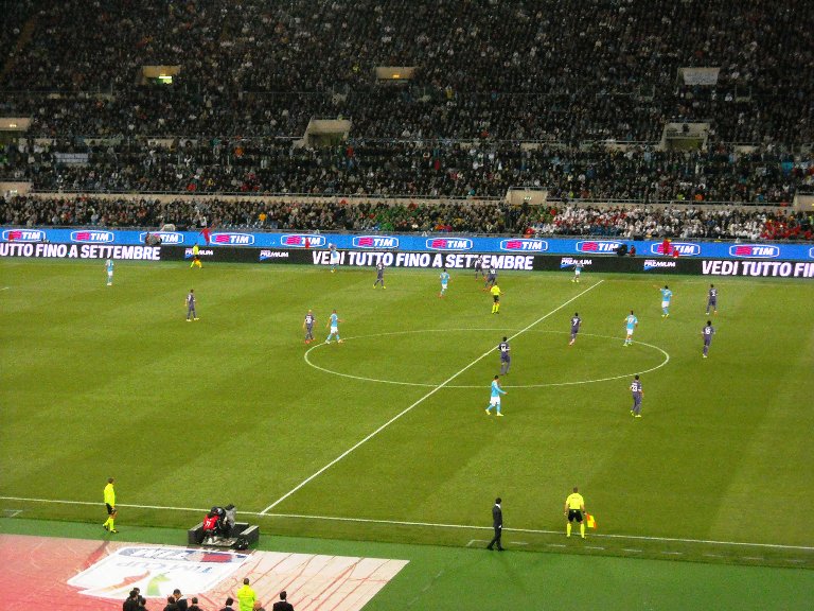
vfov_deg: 15.7
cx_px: 407
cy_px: 306
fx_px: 2210
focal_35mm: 94
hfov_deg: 20.9
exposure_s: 1/125
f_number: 4.4
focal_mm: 15.32
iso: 400
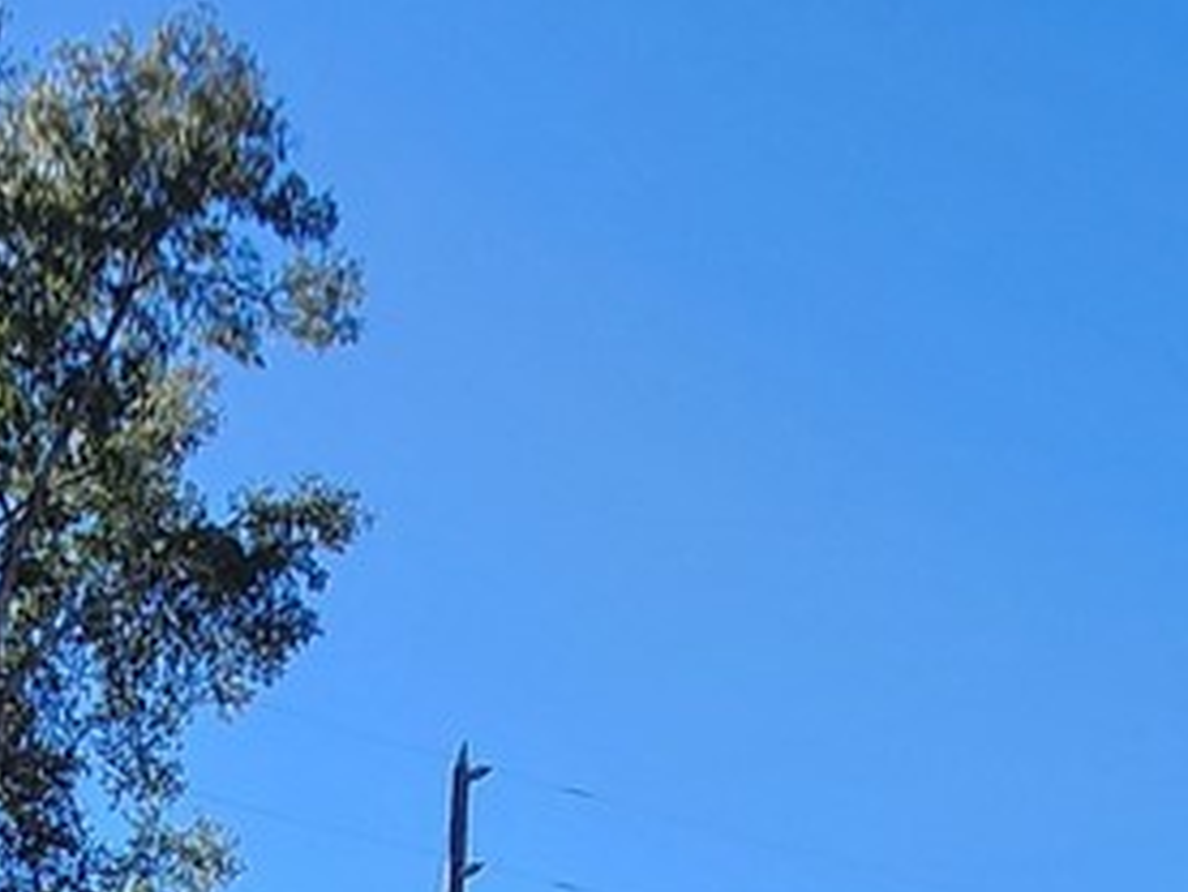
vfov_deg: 14.6
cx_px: 197
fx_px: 2575
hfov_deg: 25.4
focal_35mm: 75
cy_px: 1981
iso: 32
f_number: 2.2
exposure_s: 1/786
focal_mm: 1.7
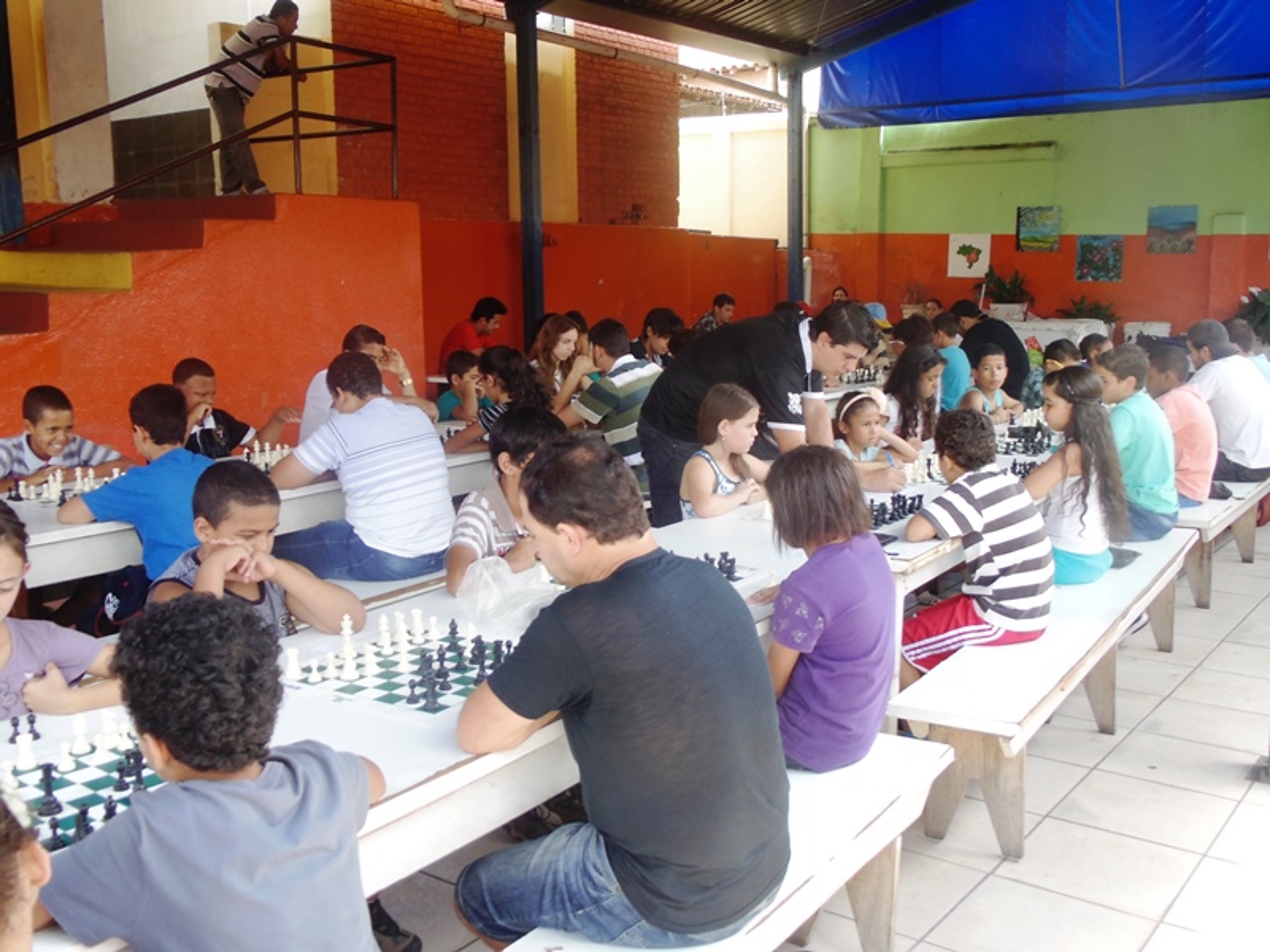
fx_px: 1247
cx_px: 635
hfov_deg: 54.0
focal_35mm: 34
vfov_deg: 41.8
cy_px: 476
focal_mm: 6.1
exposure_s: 1/60
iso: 80
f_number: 3.3
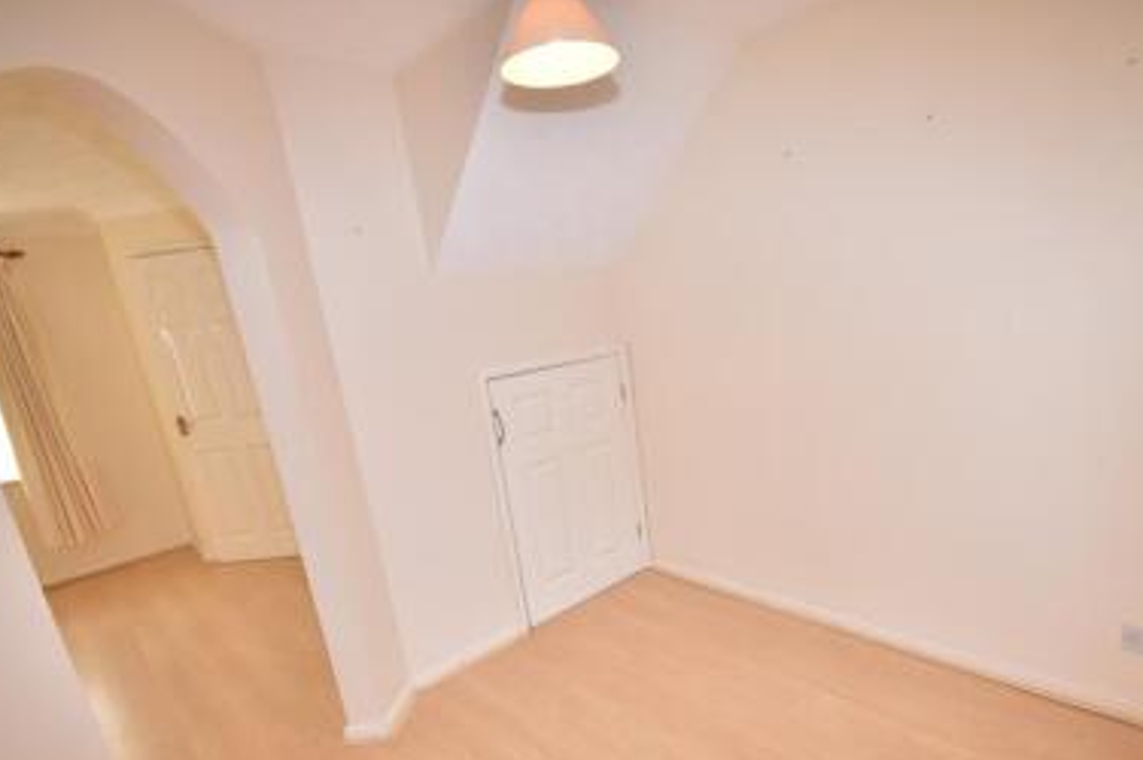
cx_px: 629
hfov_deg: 86.7
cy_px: 476
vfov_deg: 63.5
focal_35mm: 19
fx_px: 603
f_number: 5.6
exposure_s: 1/60
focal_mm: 10
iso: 400
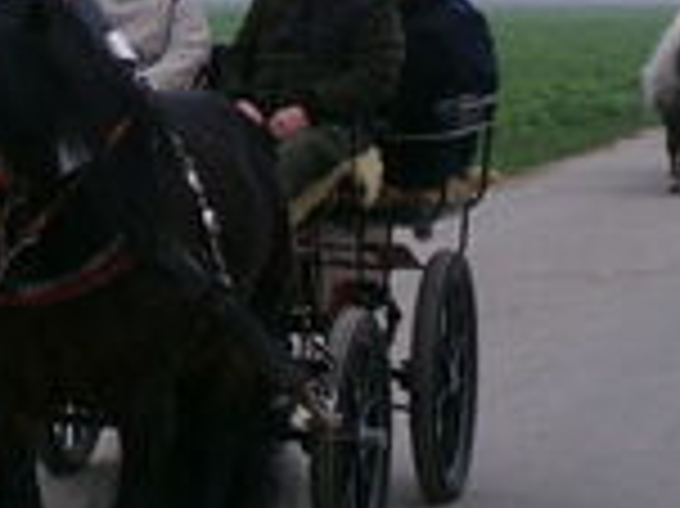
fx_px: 3121
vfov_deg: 9.3
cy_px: 142
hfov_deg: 12.1
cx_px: -187
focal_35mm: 159
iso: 100
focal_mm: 6.6
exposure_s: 1/100
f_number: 4
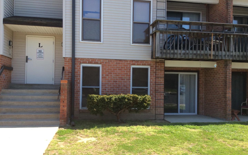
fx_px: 230
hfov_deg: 56.7
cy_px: 83
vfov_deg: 37.3
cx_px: 124
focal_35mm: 34
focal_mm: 3.3
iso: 32
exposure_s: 1/506
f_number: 2.4
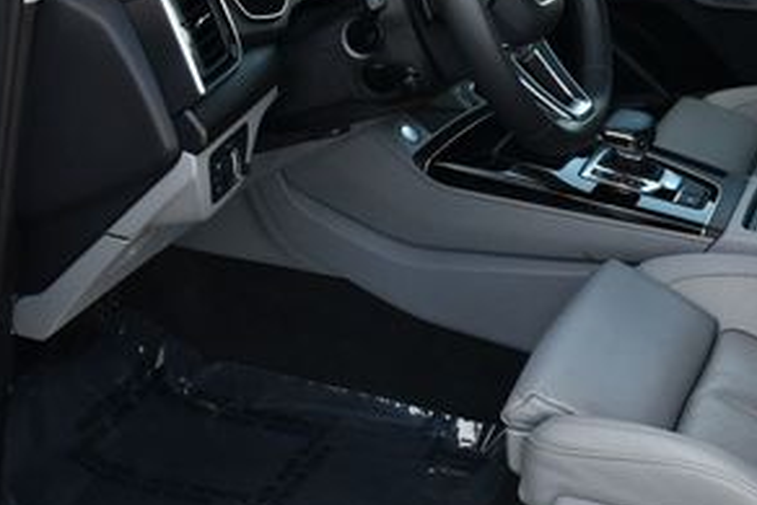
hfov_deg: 25.3
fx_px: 1662
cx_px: 599
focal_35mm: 79
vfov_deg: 17.3
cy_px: 225
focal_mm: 18
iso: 400
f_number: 4.5
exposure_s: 1/250
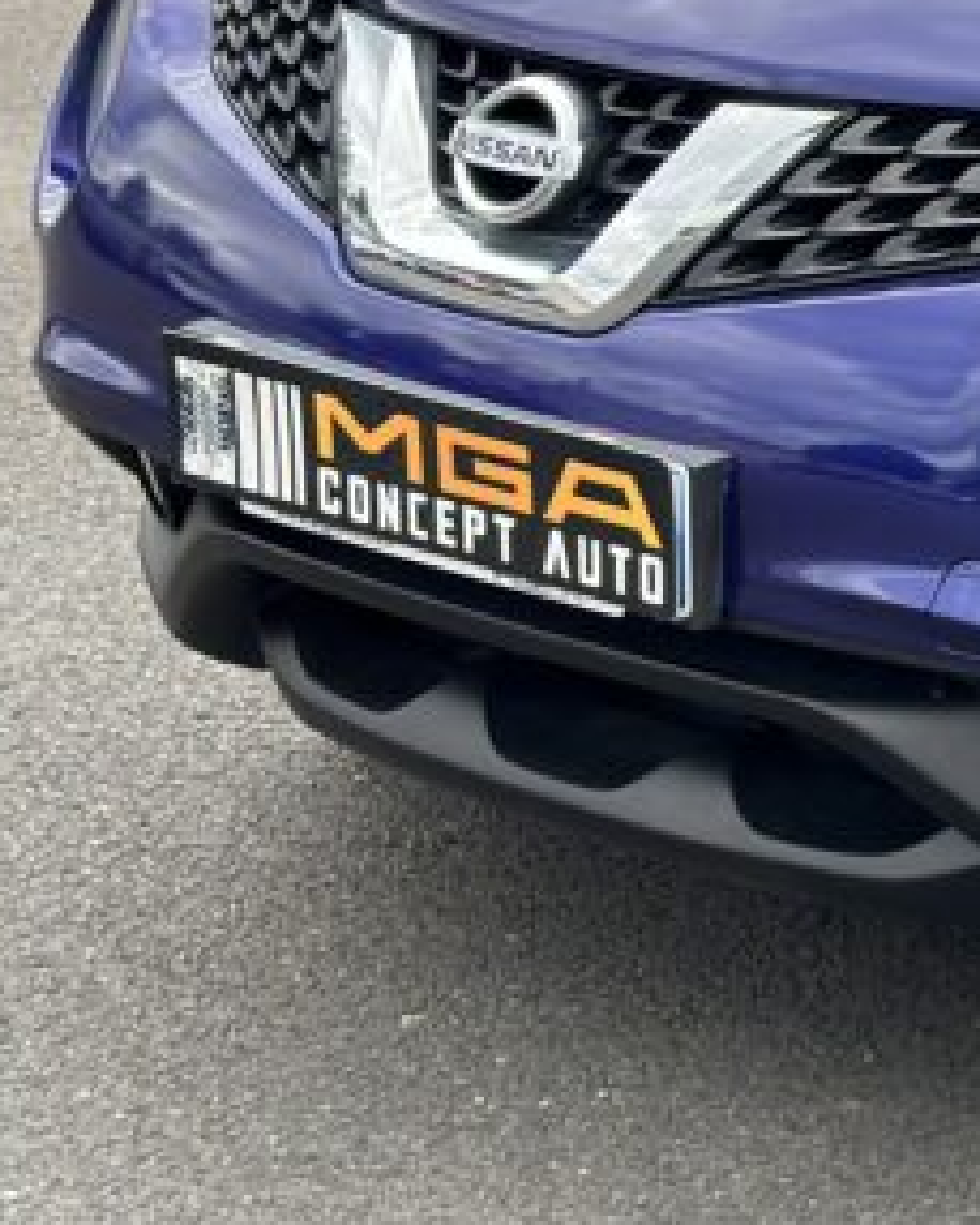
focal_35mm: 131
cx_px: 1703
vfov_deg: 14.5
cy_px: 51
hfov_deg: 11.1
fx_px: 4747
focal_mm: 6.86
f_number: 1.78
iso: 80
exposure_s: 1/1565
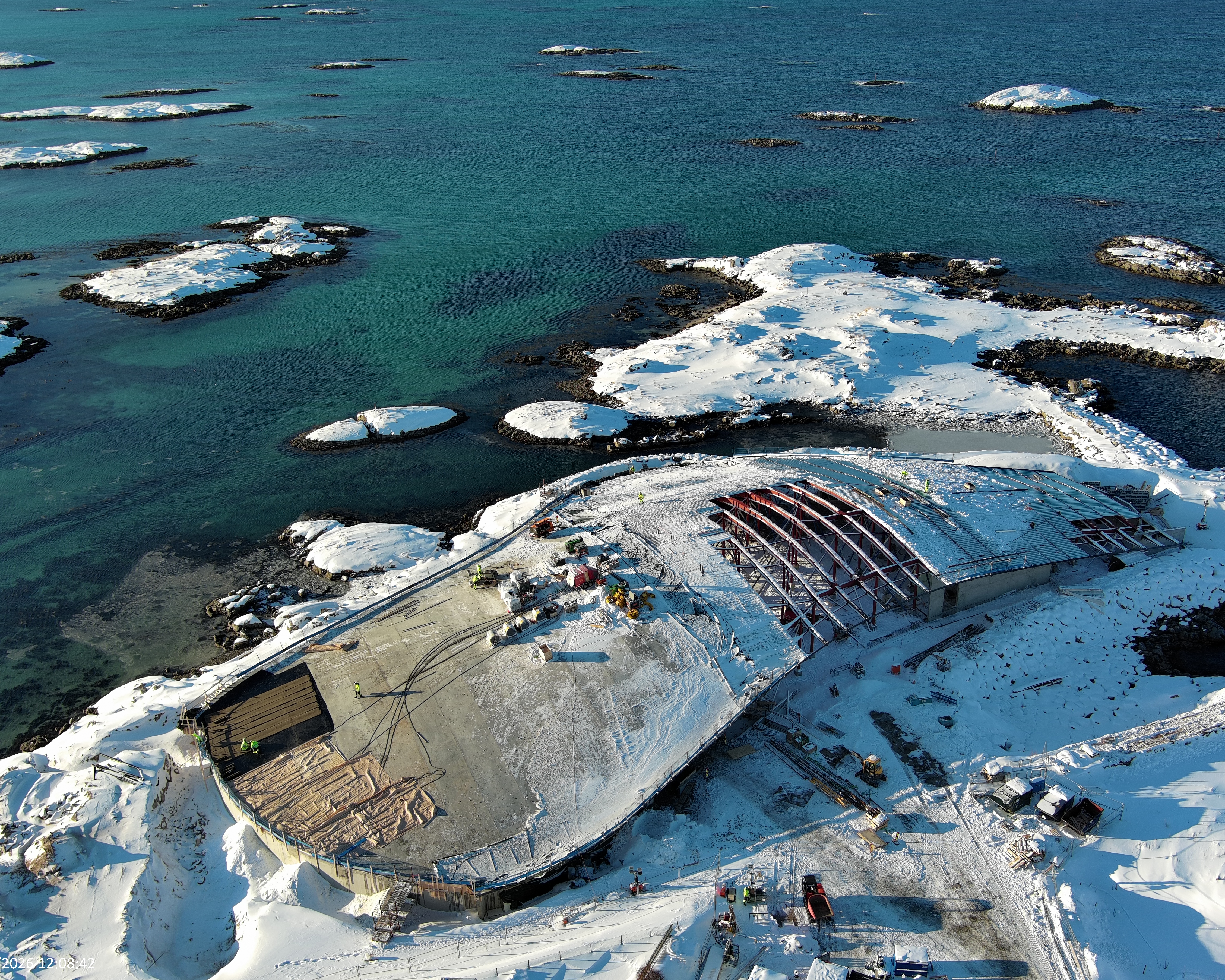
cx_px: 675
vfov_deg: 44.5
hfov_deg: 54.1
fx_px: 1196
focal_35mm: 33
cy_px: 488
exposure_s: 1/215
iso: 100
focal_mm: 10.57
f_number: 2.8
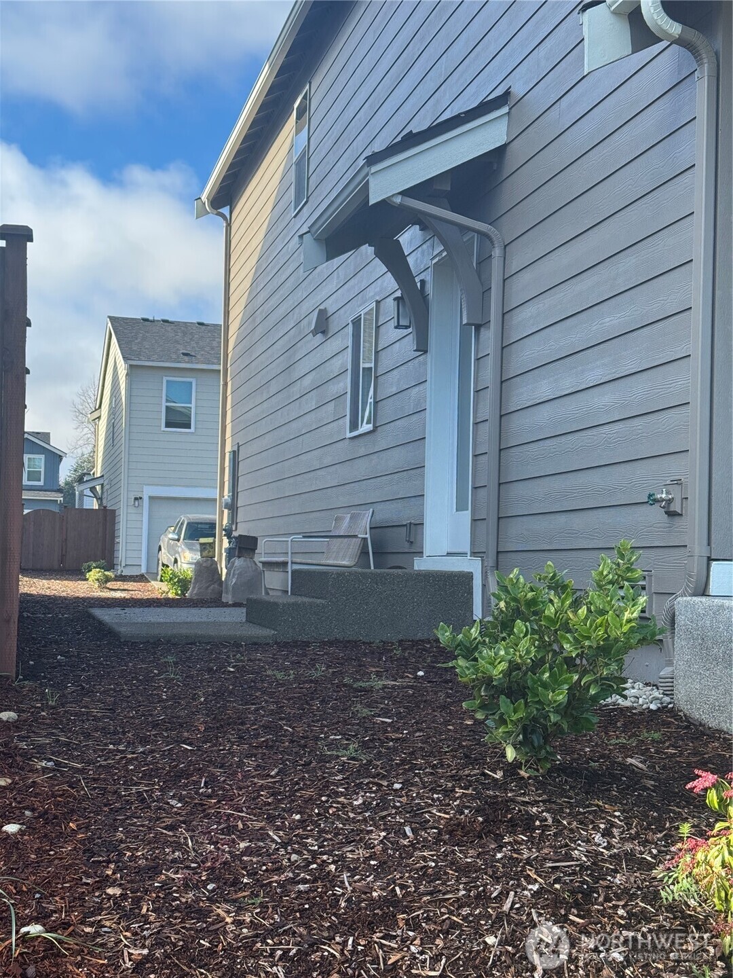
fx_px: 1355
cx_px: 366
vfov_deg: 39.7
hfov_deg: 30.3
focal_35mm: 48
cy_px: 489
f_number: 1.78
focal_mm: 6.76
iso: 64
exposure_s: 1/926
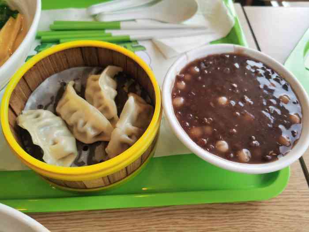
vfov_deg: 51.4
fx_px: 241
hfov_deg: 65.3
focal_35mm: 27
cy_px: 116
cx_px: 154
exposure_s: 1/357
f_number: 1.6
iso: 50
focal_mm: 5.56
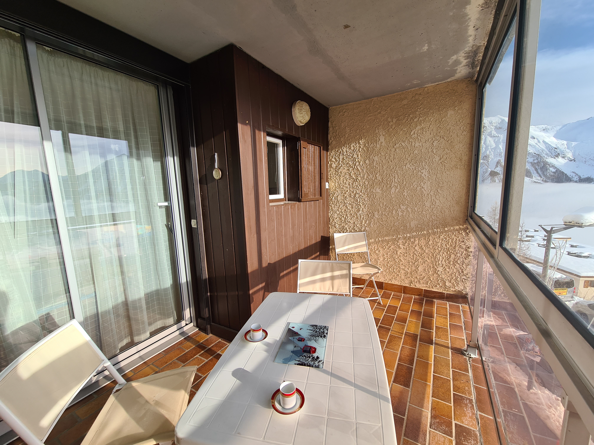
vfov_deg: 89.9
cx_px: 297
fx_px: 223
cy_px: 222
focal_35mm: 13
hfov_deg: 106.2
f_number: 2.2
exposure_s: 1/624
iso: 50
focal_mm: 2.2
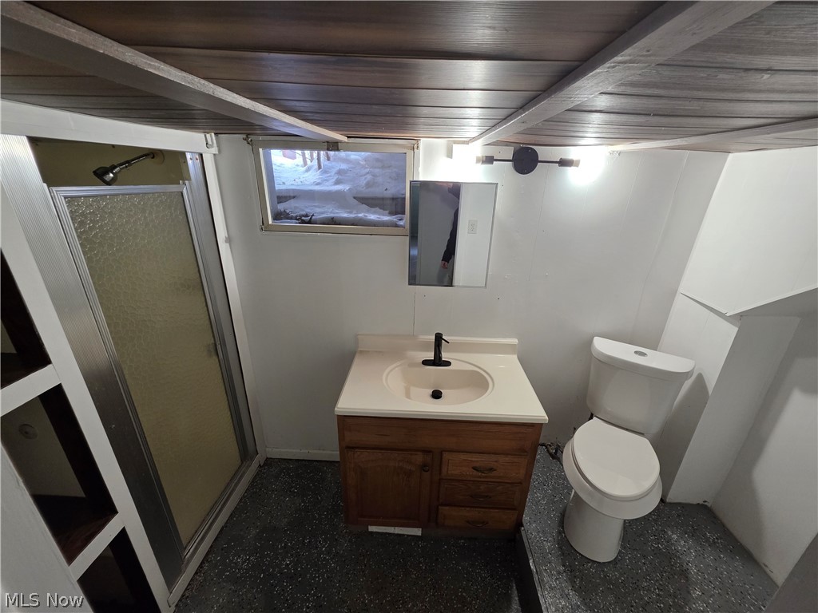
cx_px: 409
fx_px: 307
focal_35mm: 13
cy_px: 306
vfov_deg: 89.9
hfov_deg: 106.2
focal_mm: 2.2
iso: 250
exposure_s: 1/120
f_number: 1.9
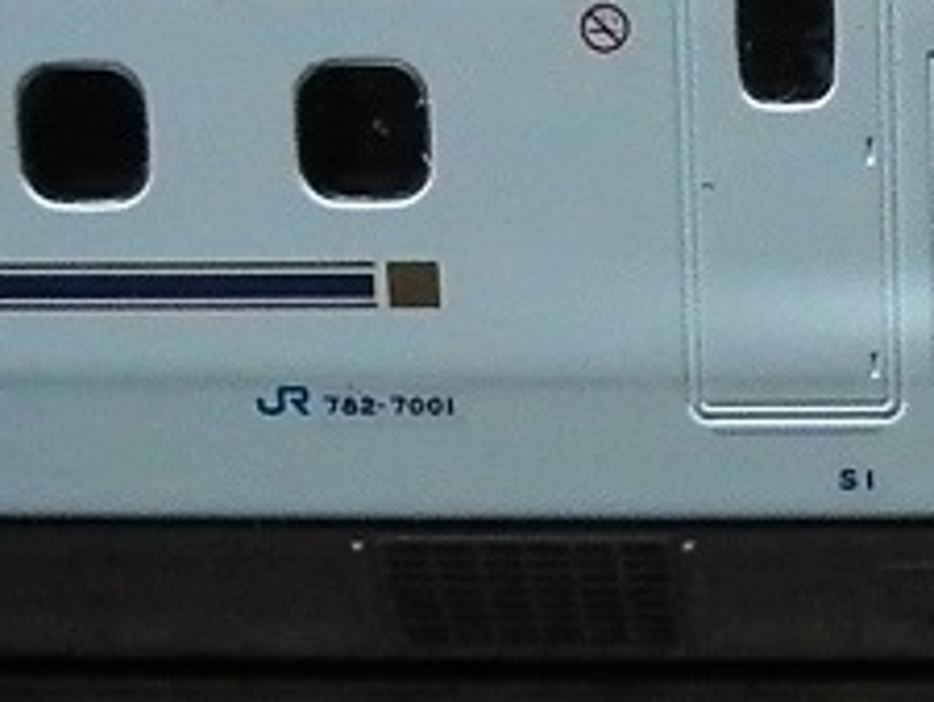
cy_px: 118
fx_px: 3024
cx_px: 1027
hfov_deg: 17.0
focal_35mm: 112
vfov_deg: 13.2
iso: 2500
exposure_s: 1/125
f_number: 3.9
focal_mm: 7.3
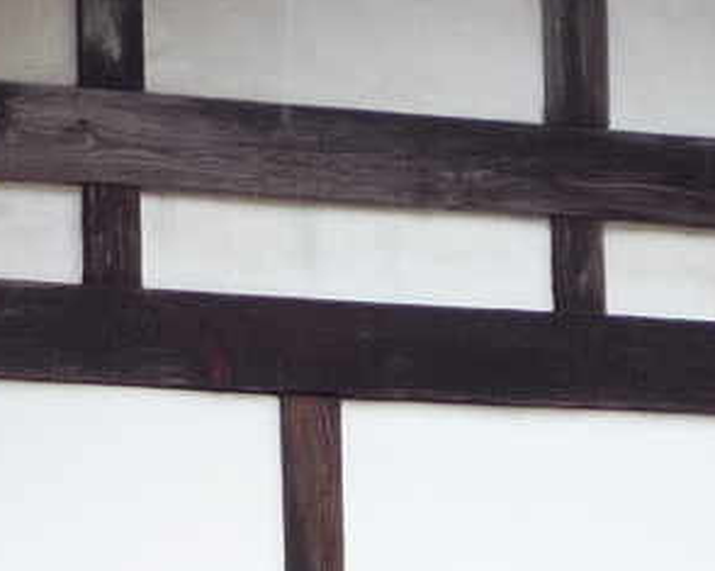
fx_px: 4315
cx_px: -112
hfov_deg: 9.4
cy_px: 1028
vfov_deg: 7.4
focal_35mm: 204
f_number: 3.5
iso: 100
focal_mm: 5.2
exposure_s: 1/100
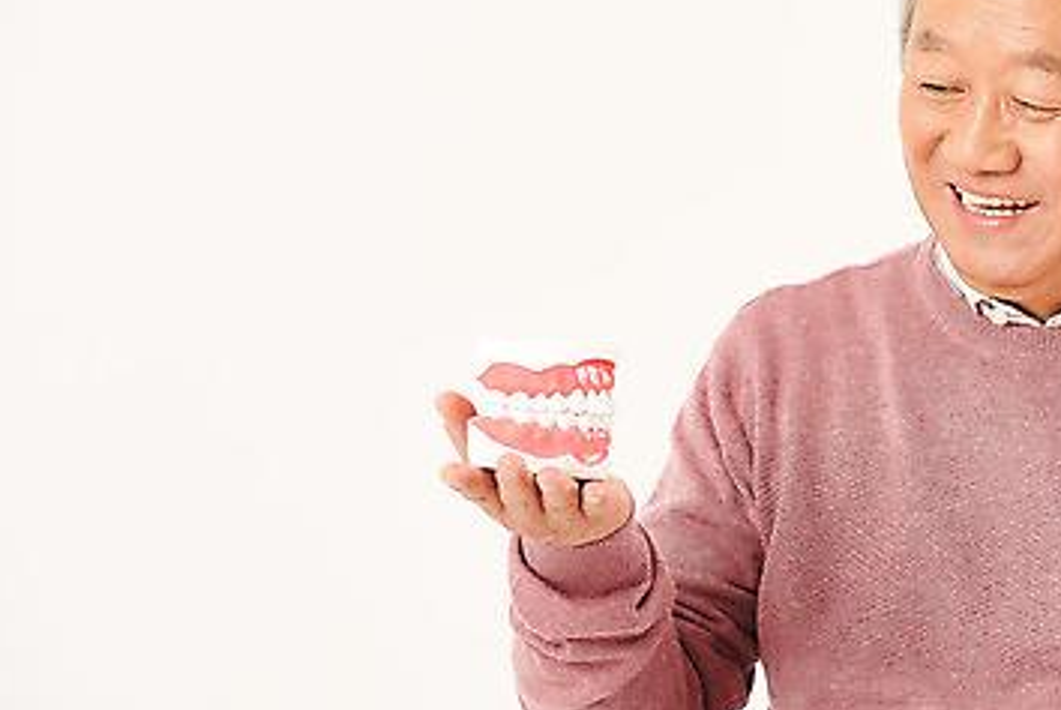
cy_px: 312
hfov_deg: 6.1
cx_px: 889
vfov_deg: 4.1
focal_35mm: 338
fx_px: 9974
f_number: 8
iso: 100
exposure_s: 1/125
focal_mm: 200
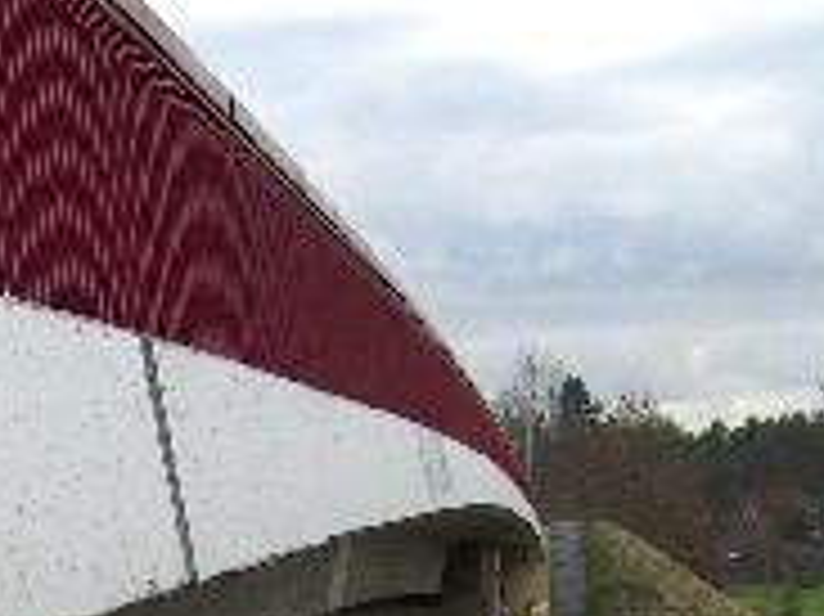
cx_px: -11
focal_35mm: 121
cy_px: 798
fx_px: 2878
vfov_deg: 11.9
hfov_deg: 16.0
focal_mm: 7.9
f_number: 2.8
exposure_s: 1/250
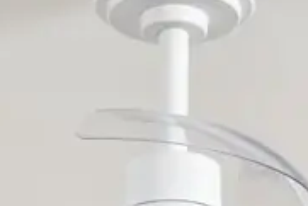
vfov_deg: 4.5
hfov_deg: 6.7
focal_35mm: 309
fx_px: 2646
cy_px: 138
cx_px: 174
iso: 250
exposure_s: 1/60
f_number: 14
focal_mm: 70
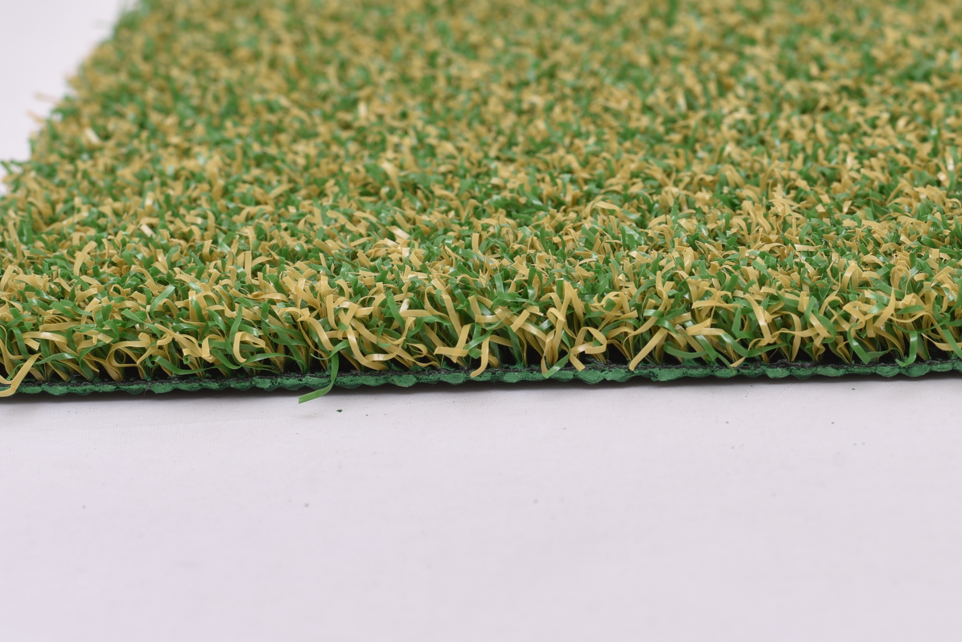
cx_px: 794
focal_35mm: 97
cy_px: 239
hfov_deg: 20.7
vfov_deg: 14.1
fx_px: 2593
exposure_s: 1/100
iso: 100
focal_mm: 50
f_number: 8
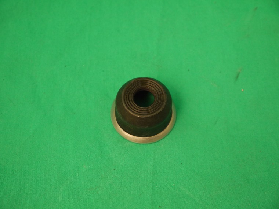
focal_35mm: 58
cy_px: 104
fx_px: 467
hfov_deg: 33.2
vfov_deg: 25.2
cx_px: 140
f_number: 4.9
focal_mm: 29
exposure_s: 1/50
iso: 800
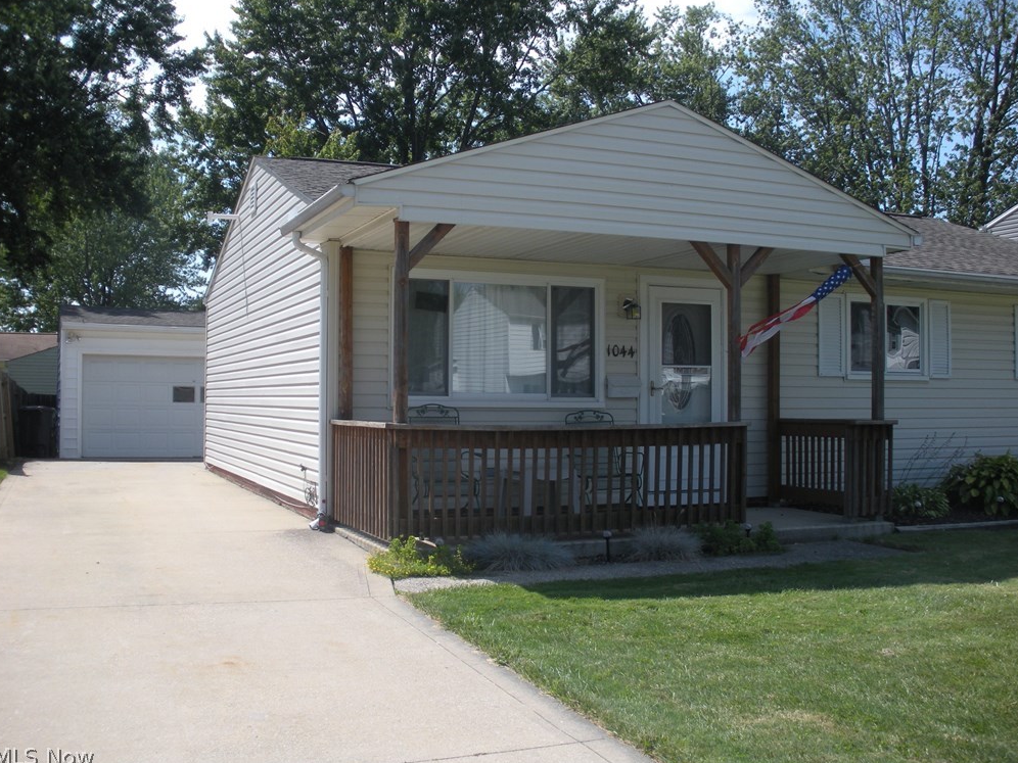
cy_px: 381
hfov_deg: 50.1
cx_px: 510
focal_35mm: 37
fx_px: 1088
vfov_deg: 38.7
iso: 64
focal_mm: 6.3
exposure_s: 1/530
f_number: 3.5
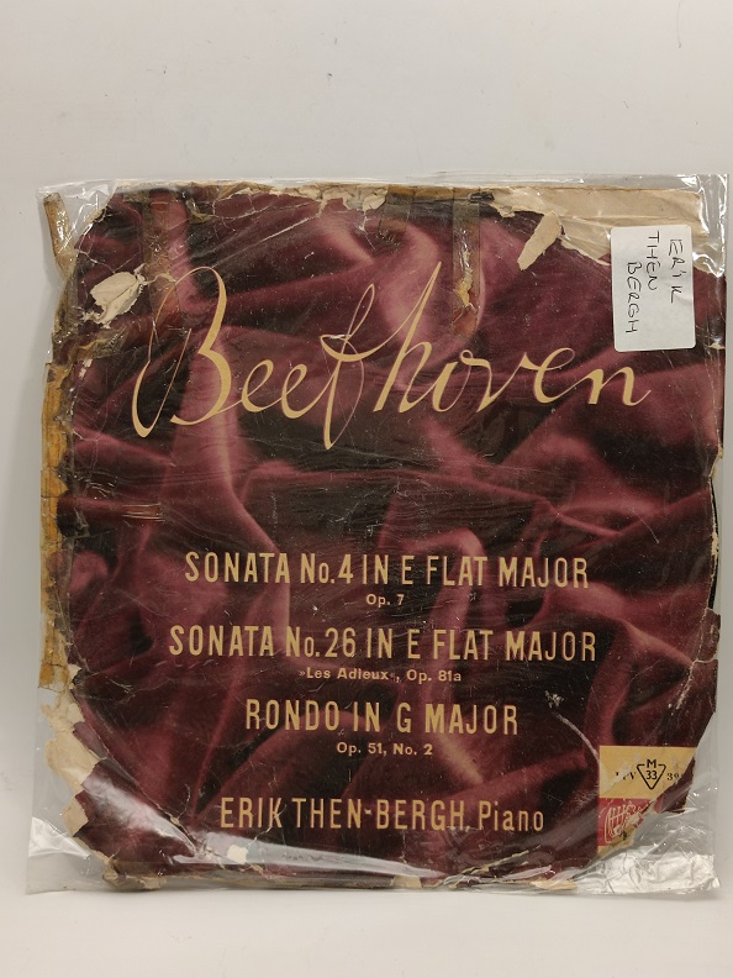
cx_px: 366
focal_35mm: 48
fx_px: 1355
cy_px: 489
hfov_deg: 30.3
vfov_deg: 39.7
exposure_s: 1/60
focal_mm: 6.72
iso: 242
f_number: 1.69
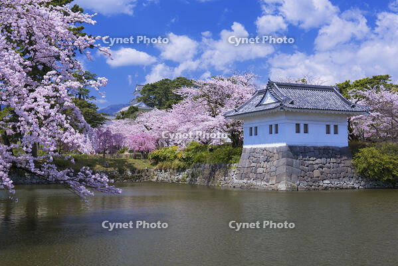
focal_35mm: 48
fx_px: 531
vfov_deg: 28.1
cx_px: 199
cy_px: 133
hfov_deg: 41.1
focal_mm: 48
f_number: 11
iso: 100
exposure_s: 1/50
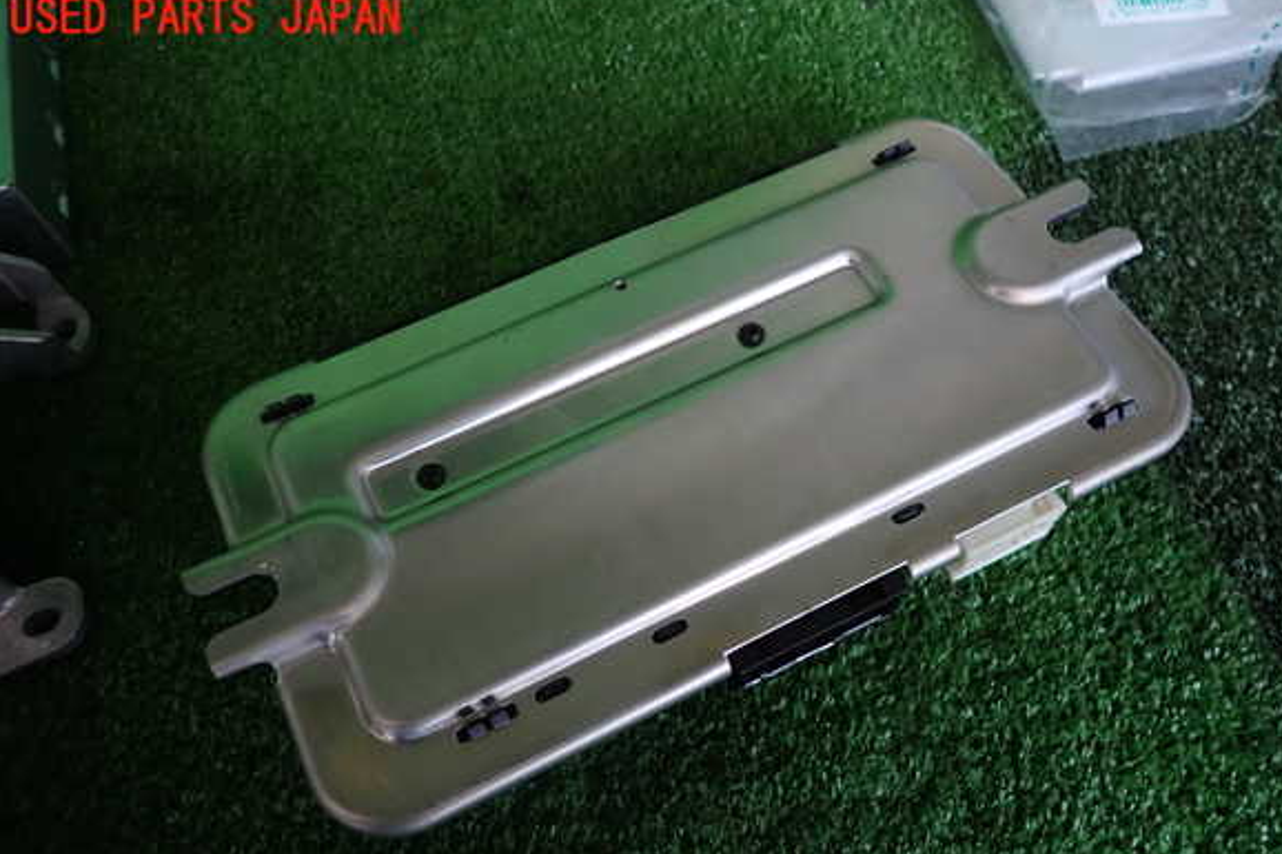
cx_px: 663
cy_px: 490
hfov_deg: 67.4
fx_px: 961
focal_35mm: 27
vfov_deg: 47.7
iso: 100
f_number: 2
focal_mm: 4.5
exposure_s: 1/60
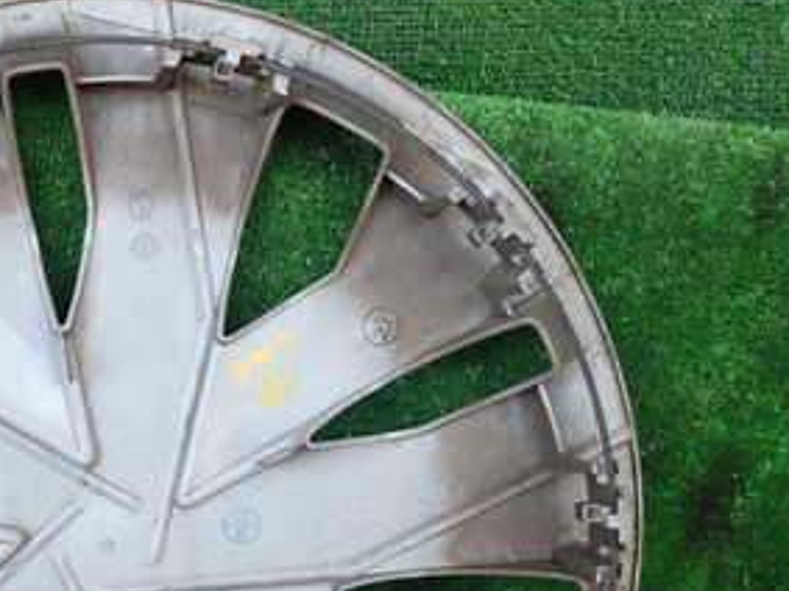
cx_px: 95
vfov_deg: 26.8
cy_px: 499
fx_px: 1208
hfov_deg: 34.4
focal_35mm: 53
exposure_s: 1/60
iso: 125
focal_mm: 4.5
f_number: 2
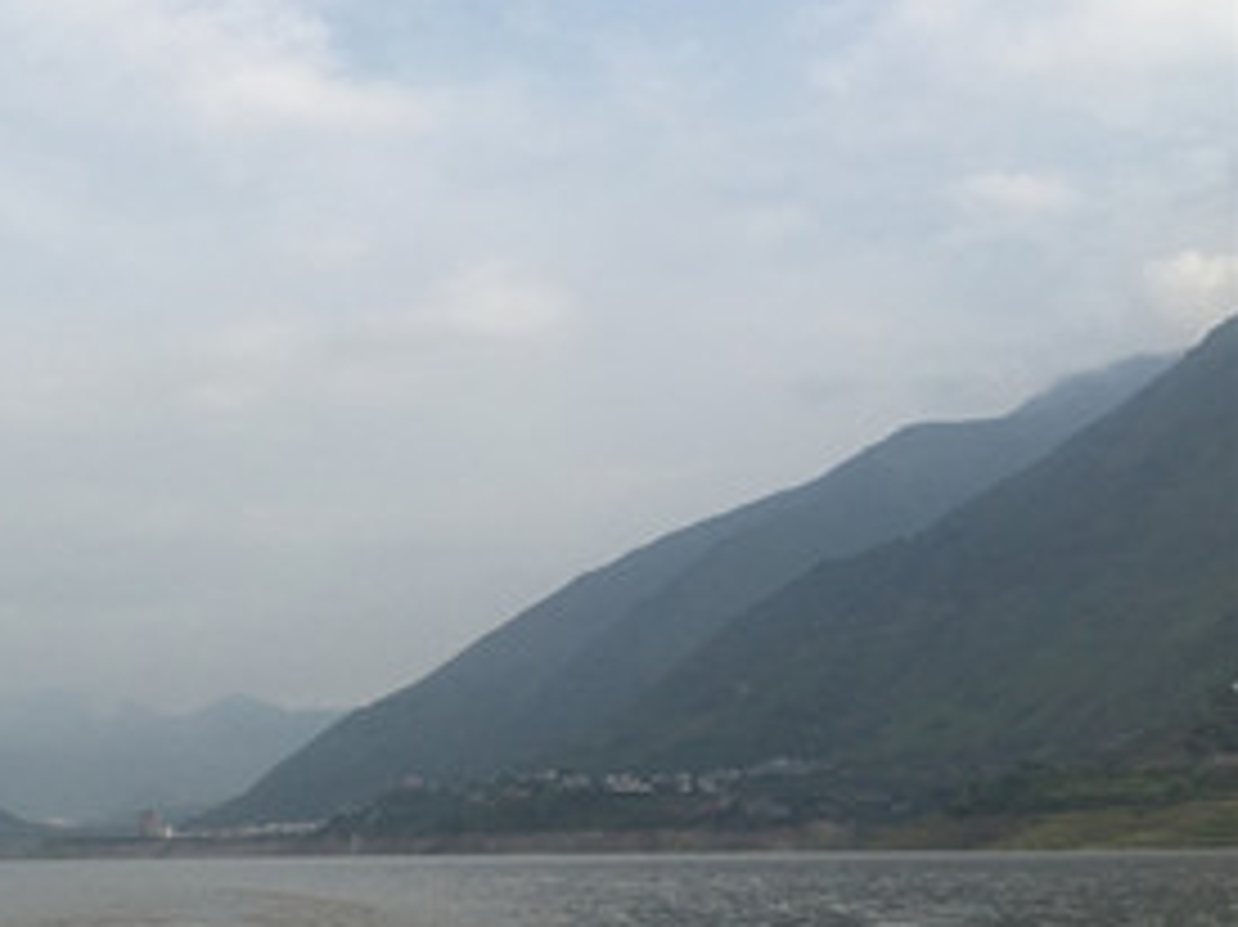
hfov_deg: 30.9
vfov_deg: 25.1
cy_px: 576
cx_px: 5
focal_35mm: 58
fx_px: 2073
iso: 32
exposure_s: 1/2198
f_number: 2.2
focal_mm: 4.15
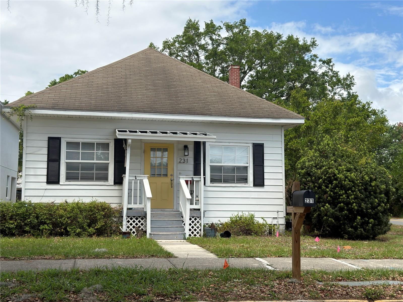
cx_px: 202
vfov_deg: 32.2
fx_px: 524
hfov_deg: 42.1
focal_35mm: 45
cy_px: 151
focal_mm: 6.76
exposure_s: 1/4386
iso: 64
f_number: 1.78
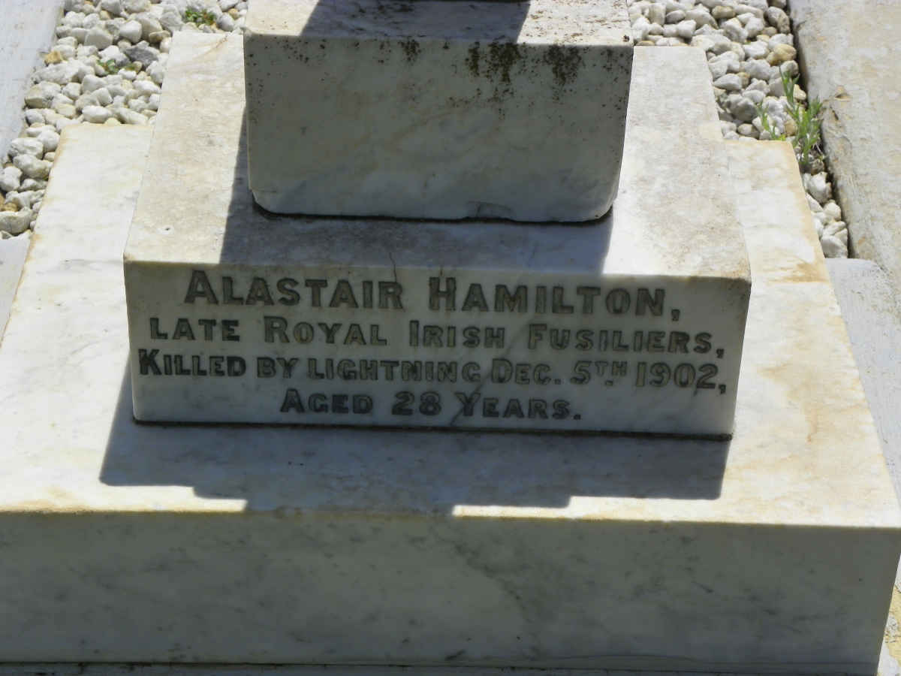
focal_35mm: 80
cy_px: 338
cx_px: 450
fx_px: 2082
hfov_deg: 24.4
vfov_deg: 18.4
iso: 64
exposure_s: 1/500
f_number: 6.3
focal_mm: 14.2
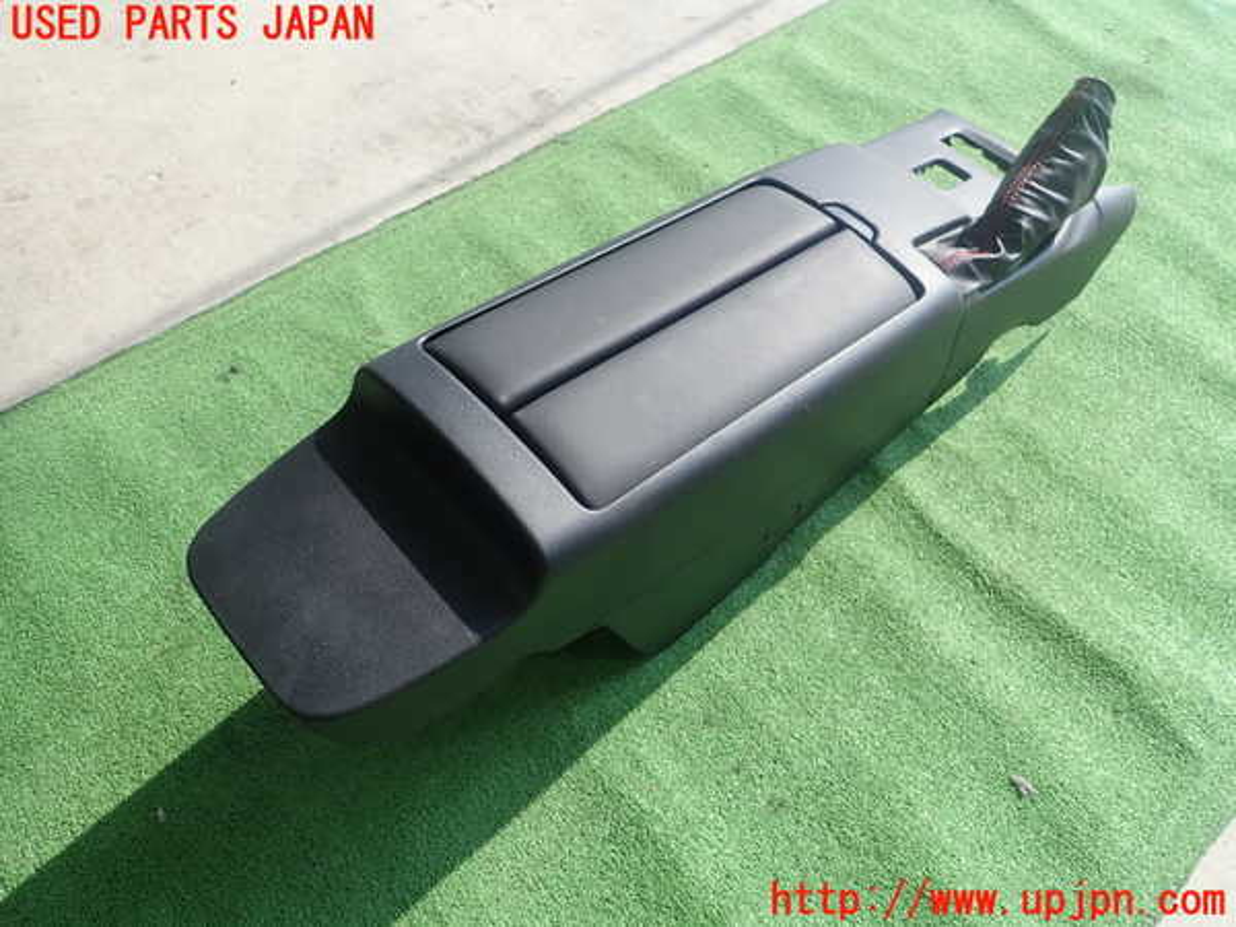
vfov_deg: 54.9
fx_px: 893
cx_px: 618
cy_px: 464
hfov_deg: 69.4
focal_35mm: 25
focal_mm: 4.5
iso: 100
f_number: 2.8
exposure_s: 1/125
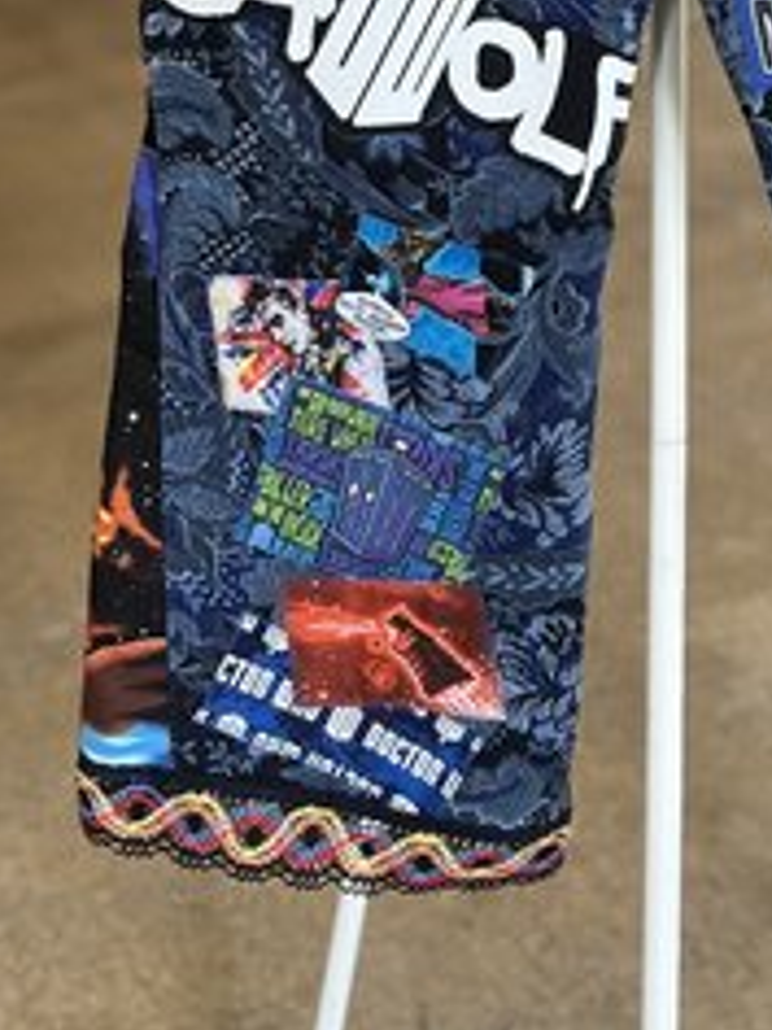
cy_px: -231
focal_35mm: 66
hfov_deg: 21.9
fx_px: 1963
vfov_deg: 26.0
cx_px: 659
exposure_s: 1/120
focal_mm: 5.7
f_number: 1.5
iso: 80
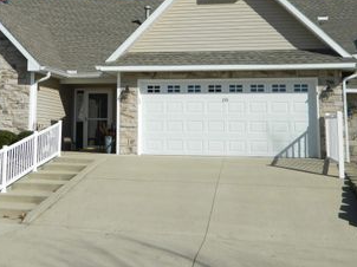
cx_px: 128
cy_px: 55
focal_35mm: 58
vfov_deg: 24.8
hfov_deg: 33.0
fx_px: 598
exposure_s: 1/320
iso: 110
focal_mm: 6.2
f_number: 9.4
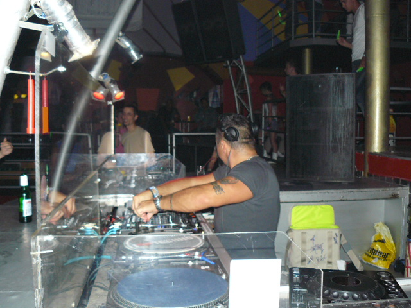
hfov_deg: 51.4
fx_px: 427
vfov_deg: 39.7
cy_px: 154
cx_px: 206
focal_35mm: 36
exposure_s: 1/30
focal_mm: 6
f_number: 2.8
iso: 250
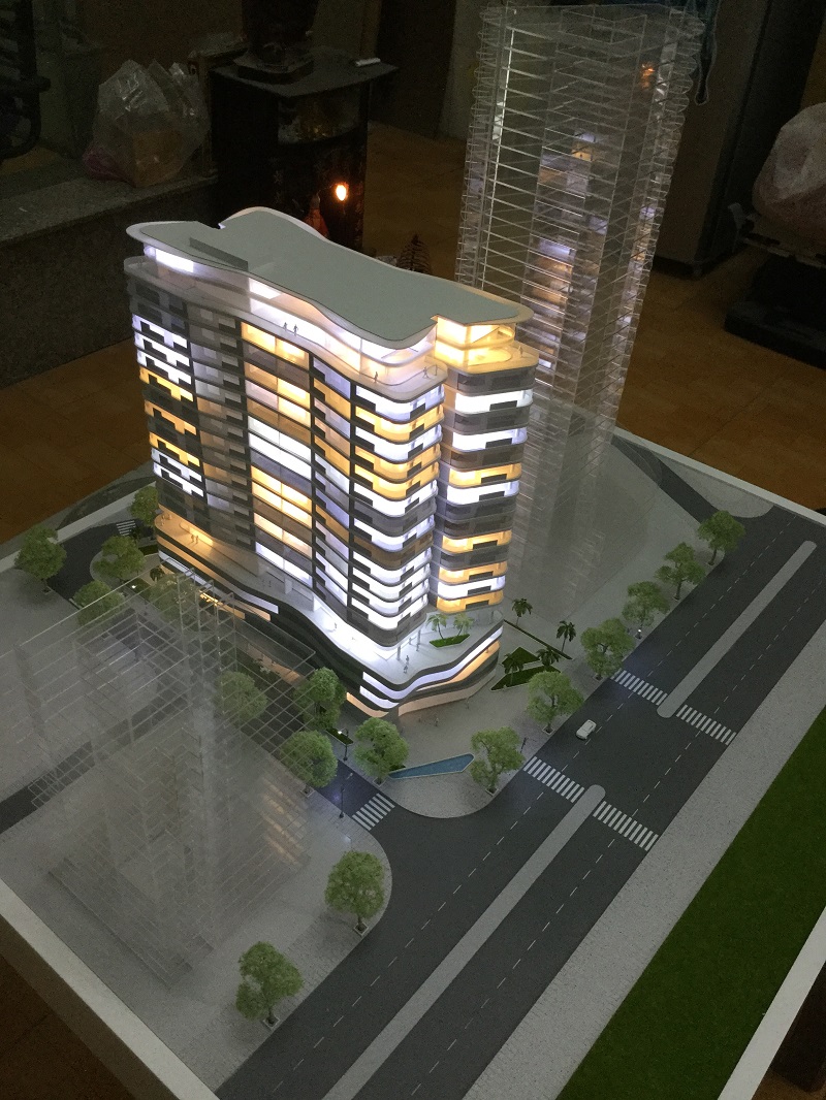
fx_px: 986
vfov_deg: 58.3
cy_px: 550
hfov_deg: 45.5
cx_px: 413
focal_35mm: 31
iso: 50
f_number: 2.4
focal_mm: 3.3
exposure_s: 1/33
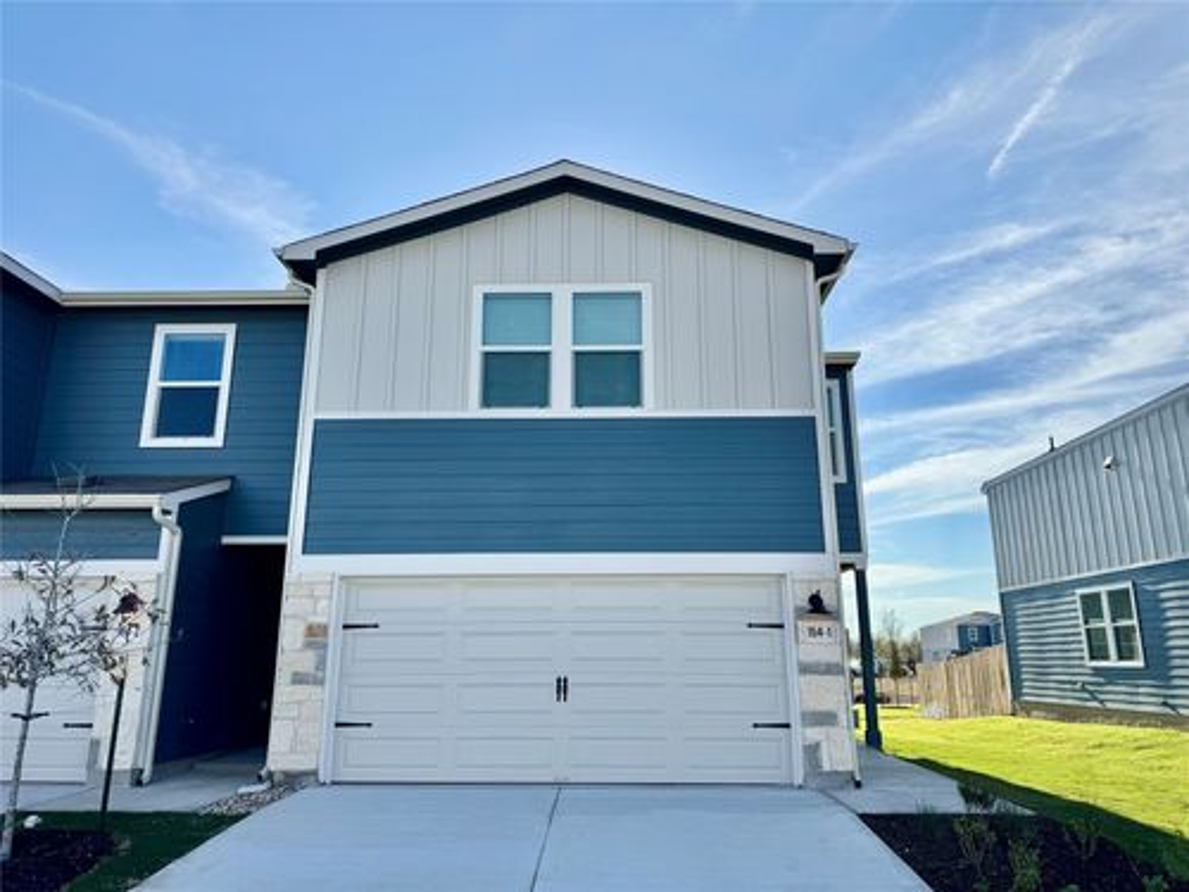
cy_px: 446
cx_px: 594
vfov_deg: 56.8
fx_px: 824
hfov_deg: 71.6
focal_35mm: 24
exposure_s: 1/6410
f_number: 1.78
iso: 80
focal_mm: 6.76
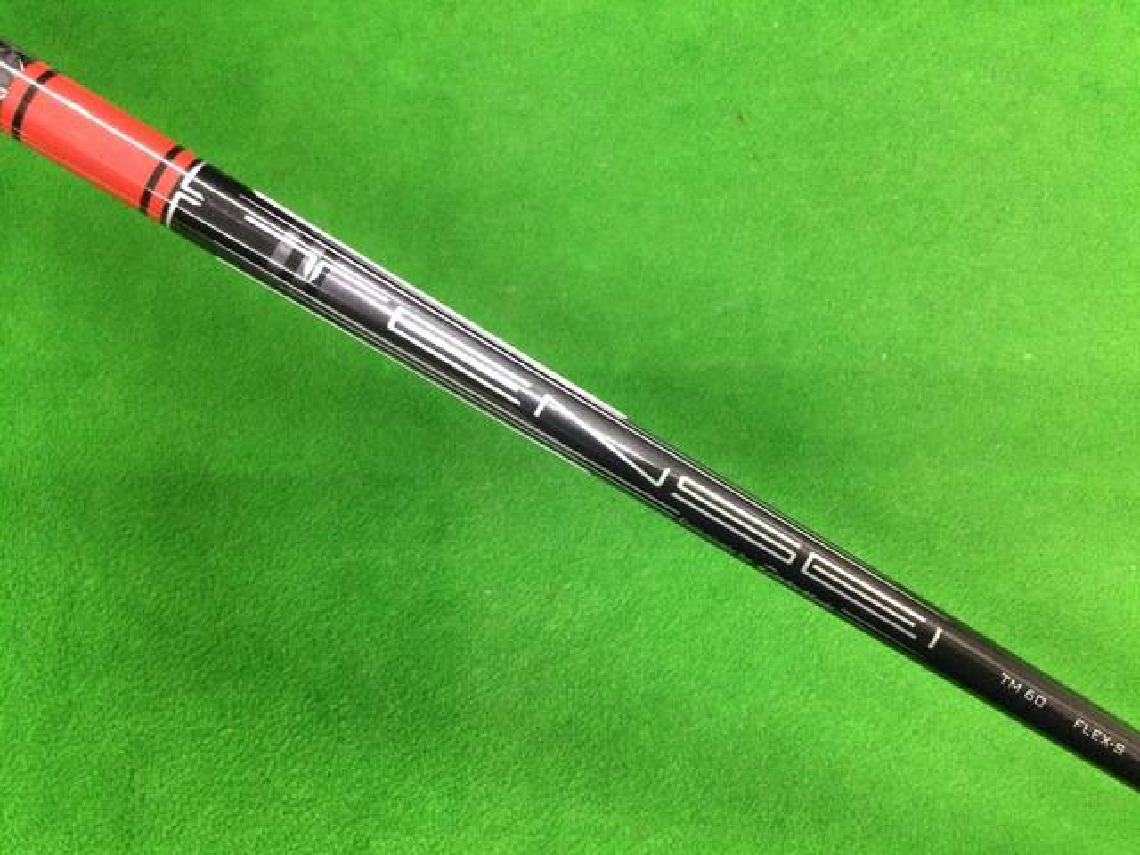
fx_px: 1021
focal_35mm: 31
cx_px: 570
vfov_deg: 45.4
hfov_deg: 58.4
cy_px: 428
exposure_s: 1/24
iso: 200
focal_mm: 3.3
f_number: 2.4
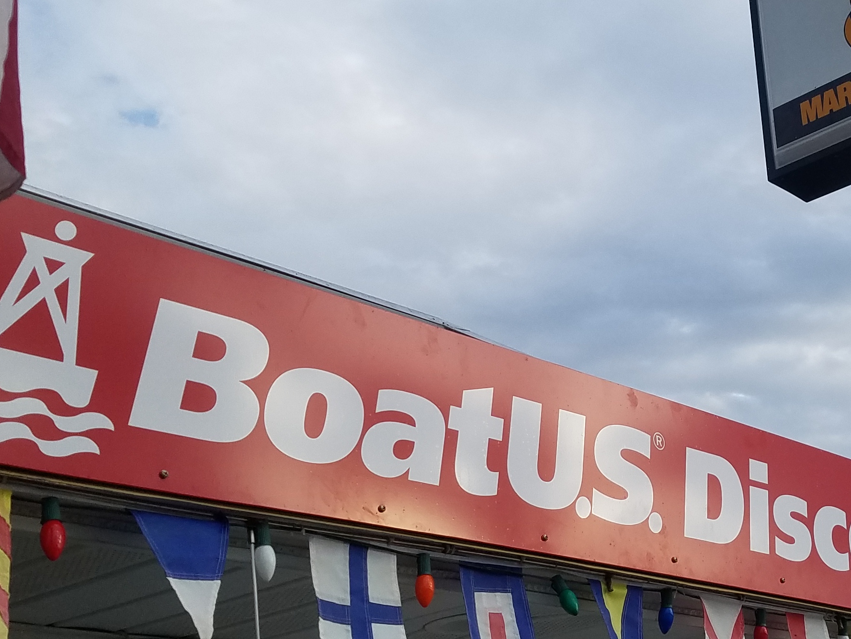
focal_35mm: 59
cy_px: 254
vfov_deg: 24.8
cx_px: 708
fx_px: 1451
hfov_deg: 31.6
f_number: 1.7
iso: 50
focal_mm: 4.2
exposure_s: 1/1544
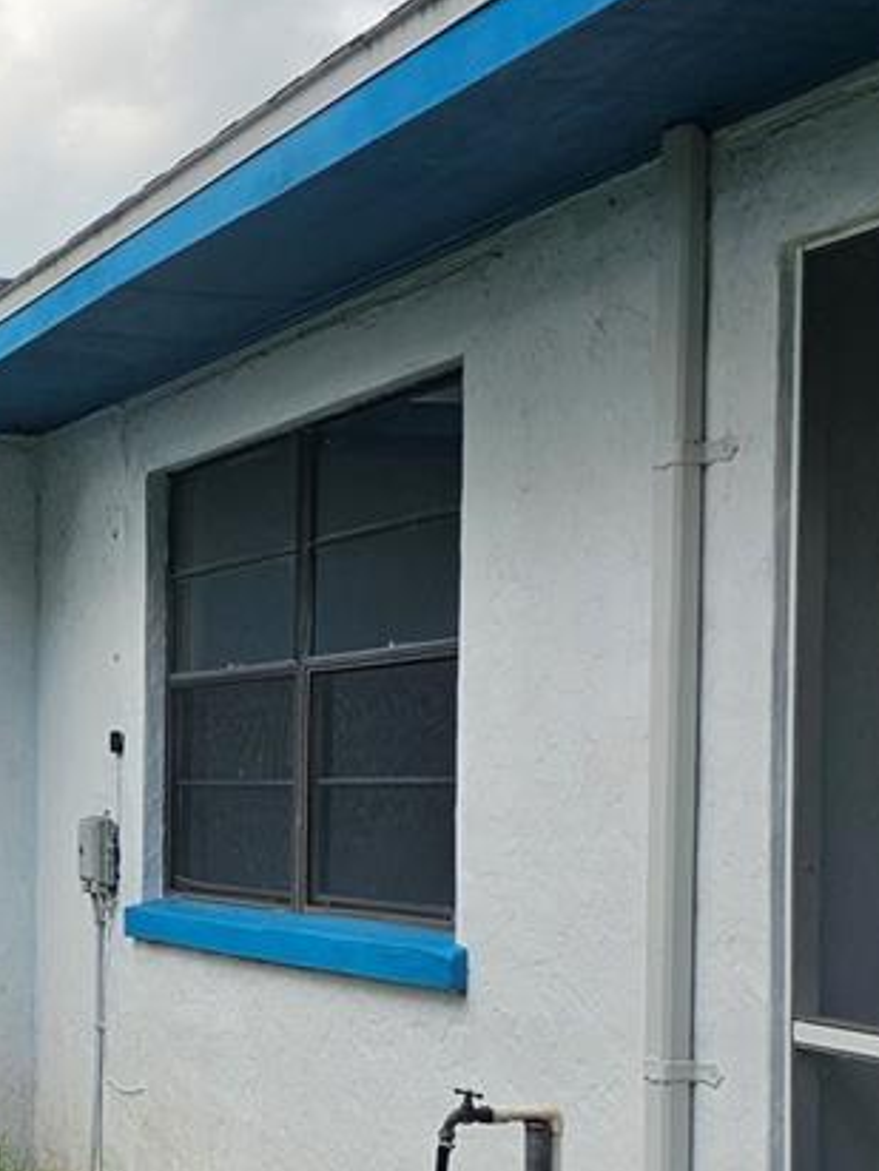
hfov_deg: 20.7
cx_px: -119
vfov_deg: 28.7
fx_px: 2268
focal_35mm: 67
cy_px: 807
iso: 10
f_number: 1.7
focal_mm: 6.3
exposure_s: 1/424
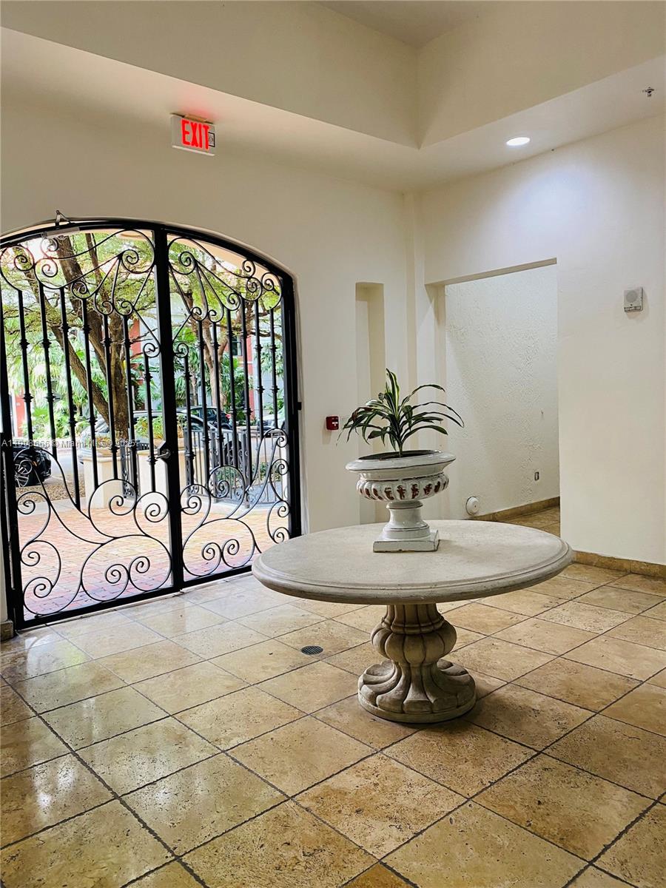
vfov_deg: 67.3
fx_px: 667
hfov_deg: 53.1
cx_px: 333
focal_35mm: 26
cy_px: 444
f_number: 1.8
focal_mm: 4.25
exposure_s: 1/60
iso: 80
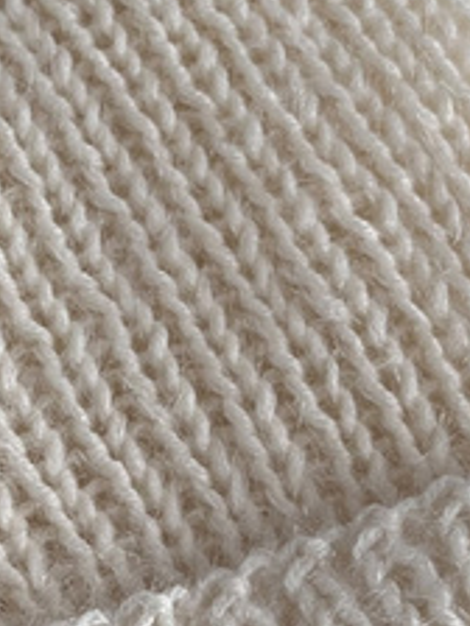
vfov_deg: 14.2
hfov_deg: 10.6
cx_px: 84
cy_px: 268
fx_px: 2516
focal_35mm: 139
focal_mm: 5.7
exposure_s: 1/121
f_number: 1.5
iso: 40
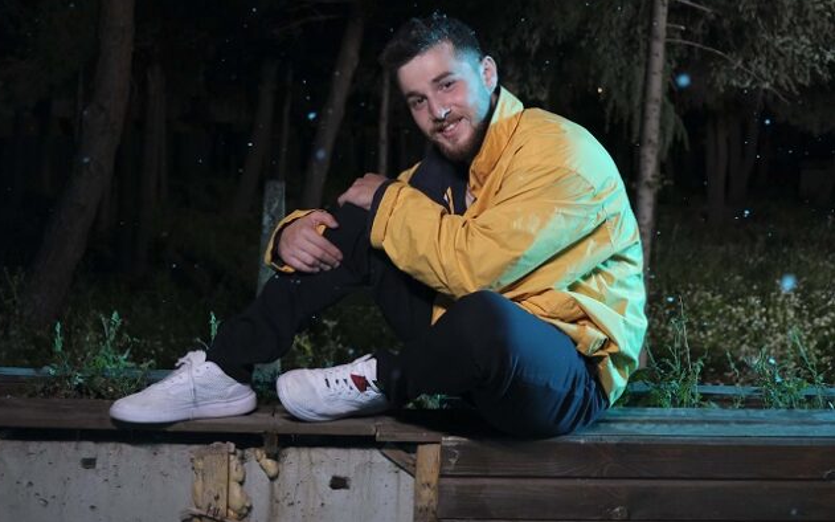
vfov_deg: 26.3
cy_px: 260
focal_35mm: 49
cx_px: 410
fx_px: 1115
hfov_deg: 41.1
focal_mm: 31.5
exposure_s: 1/100
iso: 4000
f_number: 3.6
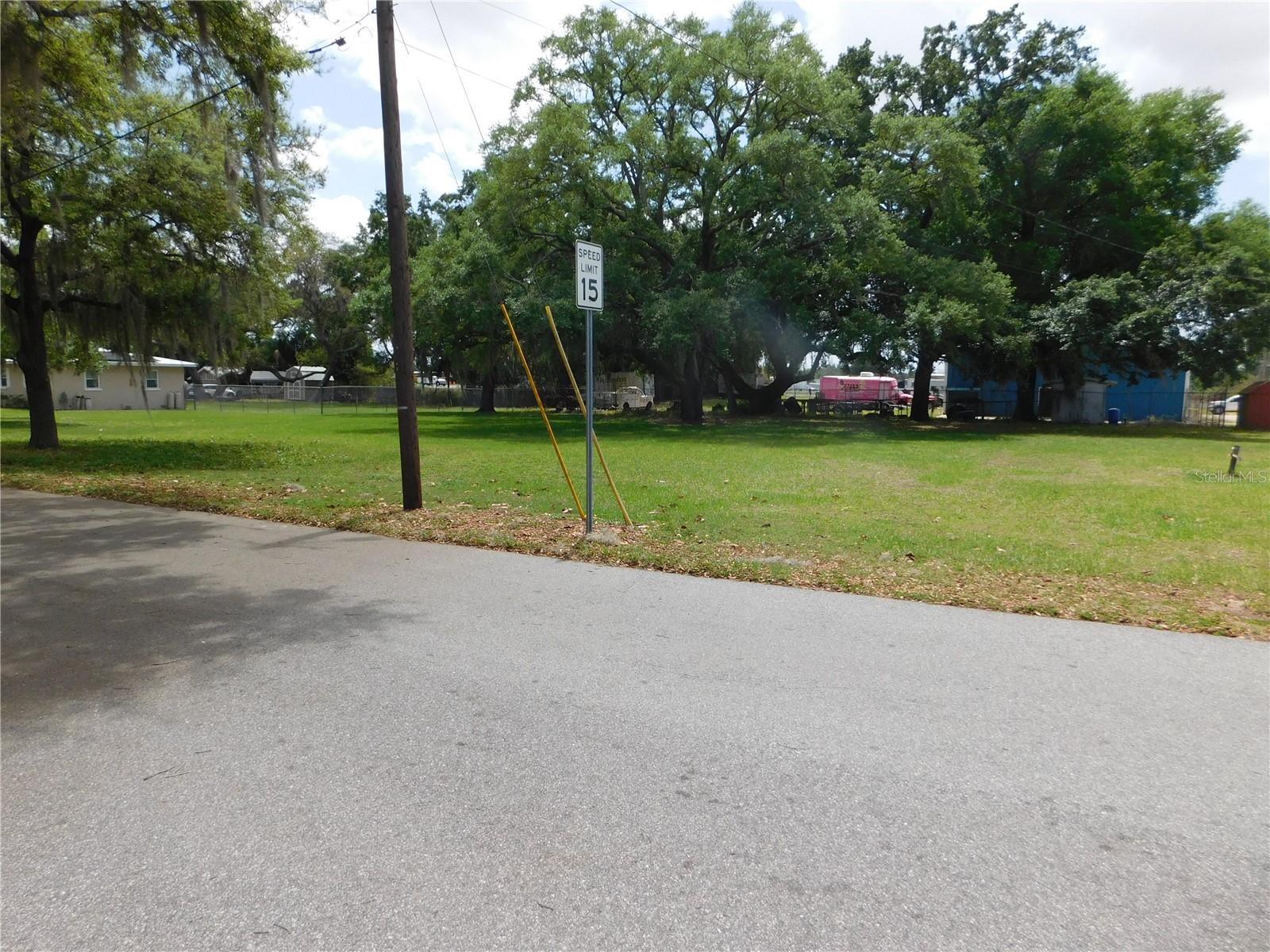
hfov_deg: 73.9
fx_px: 844
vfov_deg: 58.9
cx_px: 635
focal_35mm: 23
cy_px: 476
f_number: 3
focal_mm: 4
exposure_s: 1/1500
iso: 125
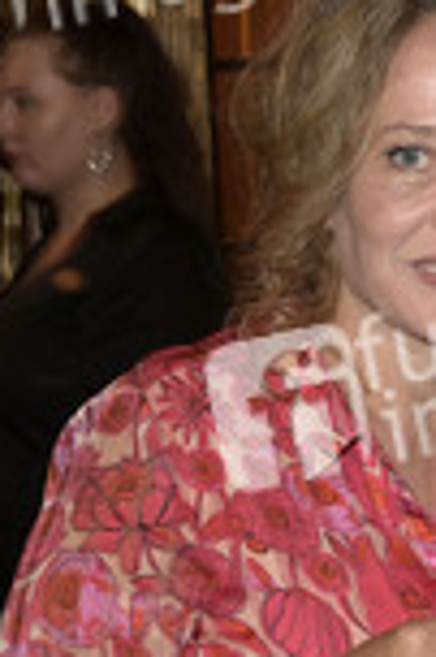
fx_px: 1821
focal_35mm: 100
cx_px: 553
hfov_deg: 13.2
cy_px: 605
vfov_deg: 20.0
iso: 2500
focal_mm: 38
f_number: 5.6
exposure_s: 1/50
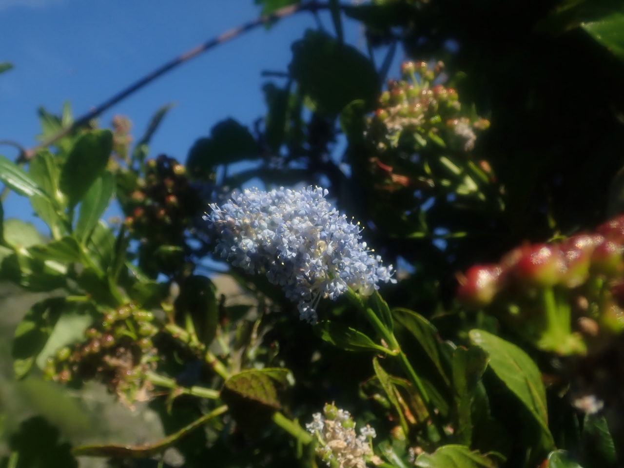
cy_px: 234
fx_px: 685
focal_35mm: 38
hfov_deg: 49.0
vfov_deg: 37.7
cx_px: 312
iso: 100
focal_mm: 6.86
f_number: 3.5
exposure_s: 1/640
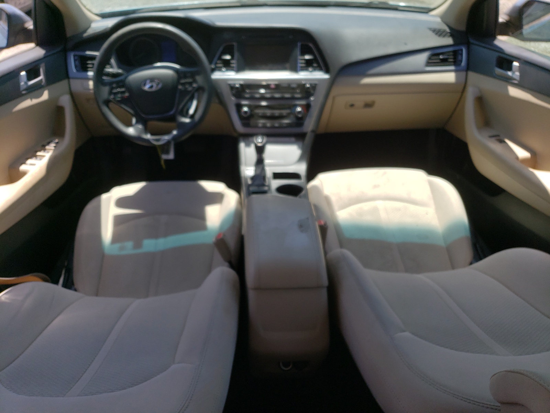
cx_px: 275
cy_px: 206
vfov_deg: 53.1
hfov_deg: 67.3
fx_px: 413
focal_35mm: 26
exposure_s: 1/1111
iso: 50
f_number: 1.5
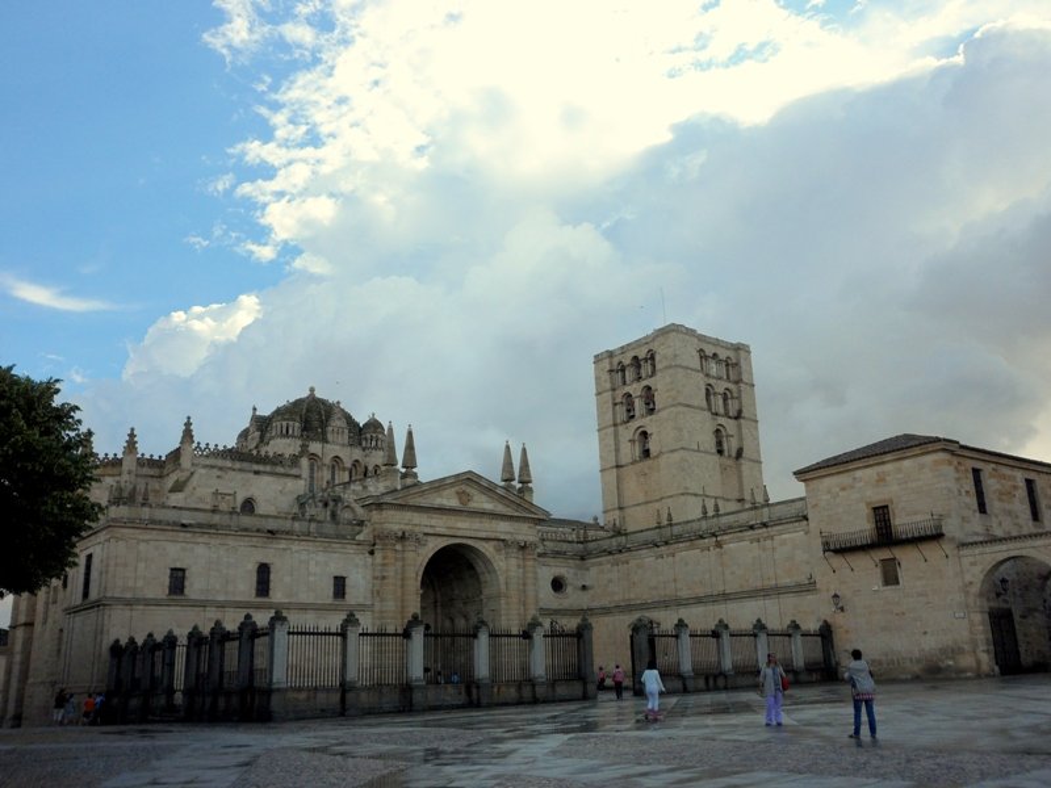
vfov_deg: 44.2
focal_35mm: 32
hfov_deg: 56.8
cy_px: 394
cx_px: 526
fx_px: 972
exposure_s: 1/500
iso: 80
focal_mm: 5.7
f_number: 3.7
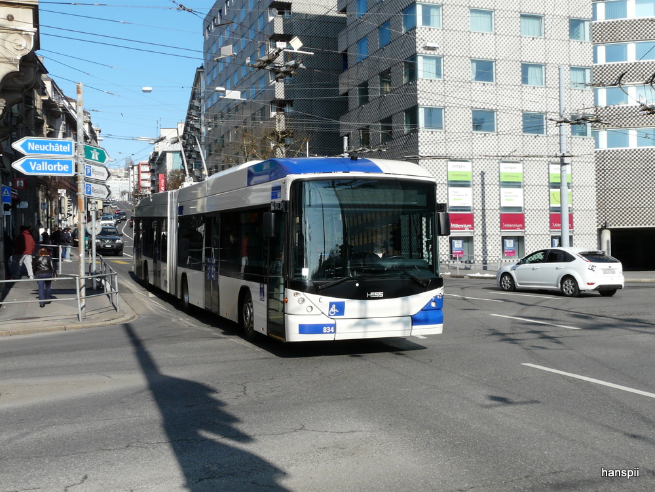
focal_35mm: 41
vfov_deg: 35.1
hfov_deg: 45.8
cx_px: 328
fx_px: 776
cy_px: 246
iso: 100
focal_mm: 6.7
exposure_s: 1/500
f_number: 6.3
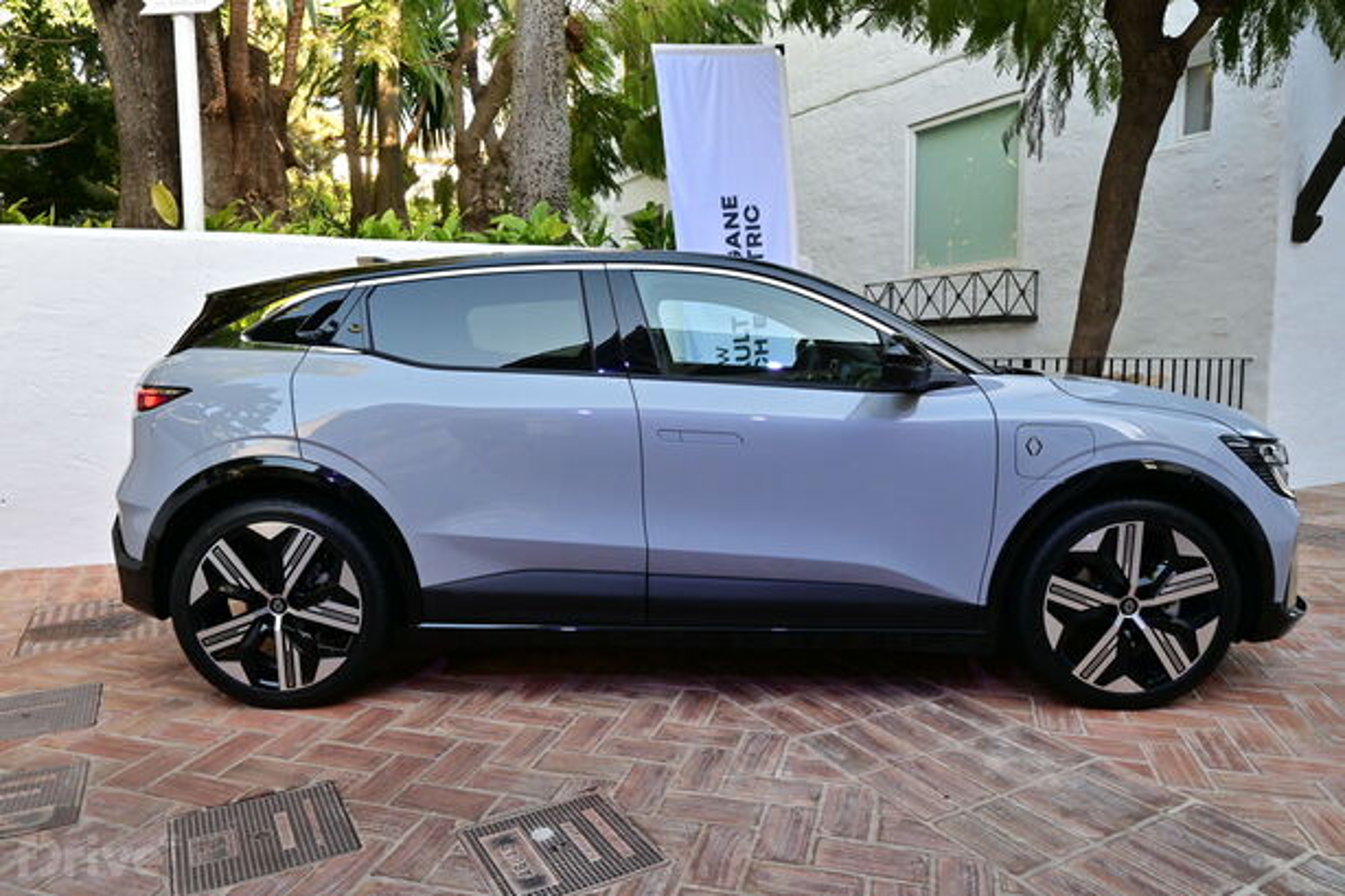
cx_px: 672
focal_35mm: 24
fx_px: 896
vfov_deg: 53.1
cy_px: 448
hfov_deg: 73.8
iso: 640
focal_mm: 16
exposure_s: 1/160
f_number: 6.3
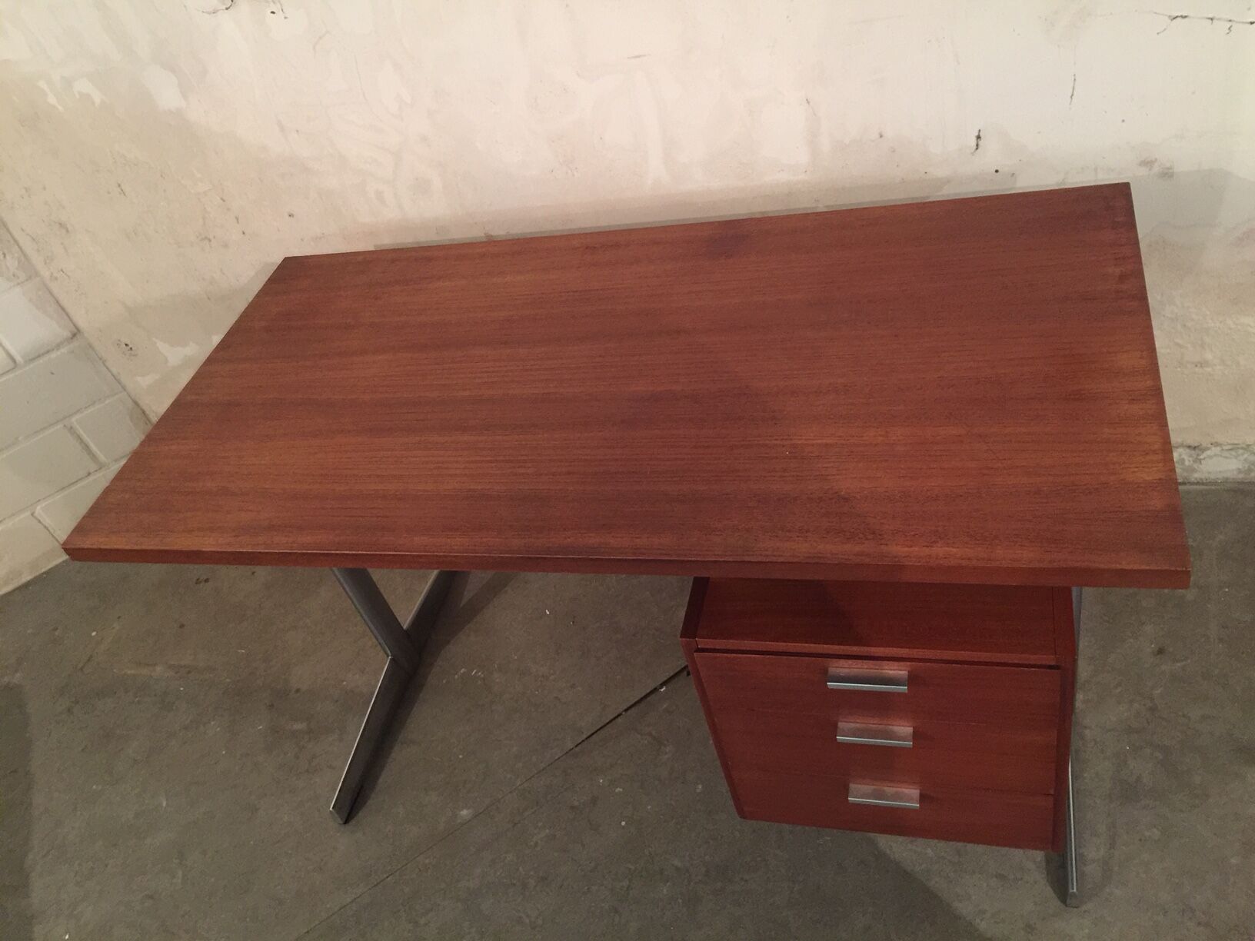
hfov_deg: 61.7
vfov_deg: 48.2
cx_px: 628
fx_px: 1051
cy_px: 470
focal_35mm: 29
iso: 125
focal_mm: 4.15
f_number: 2.2
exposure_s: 1/10
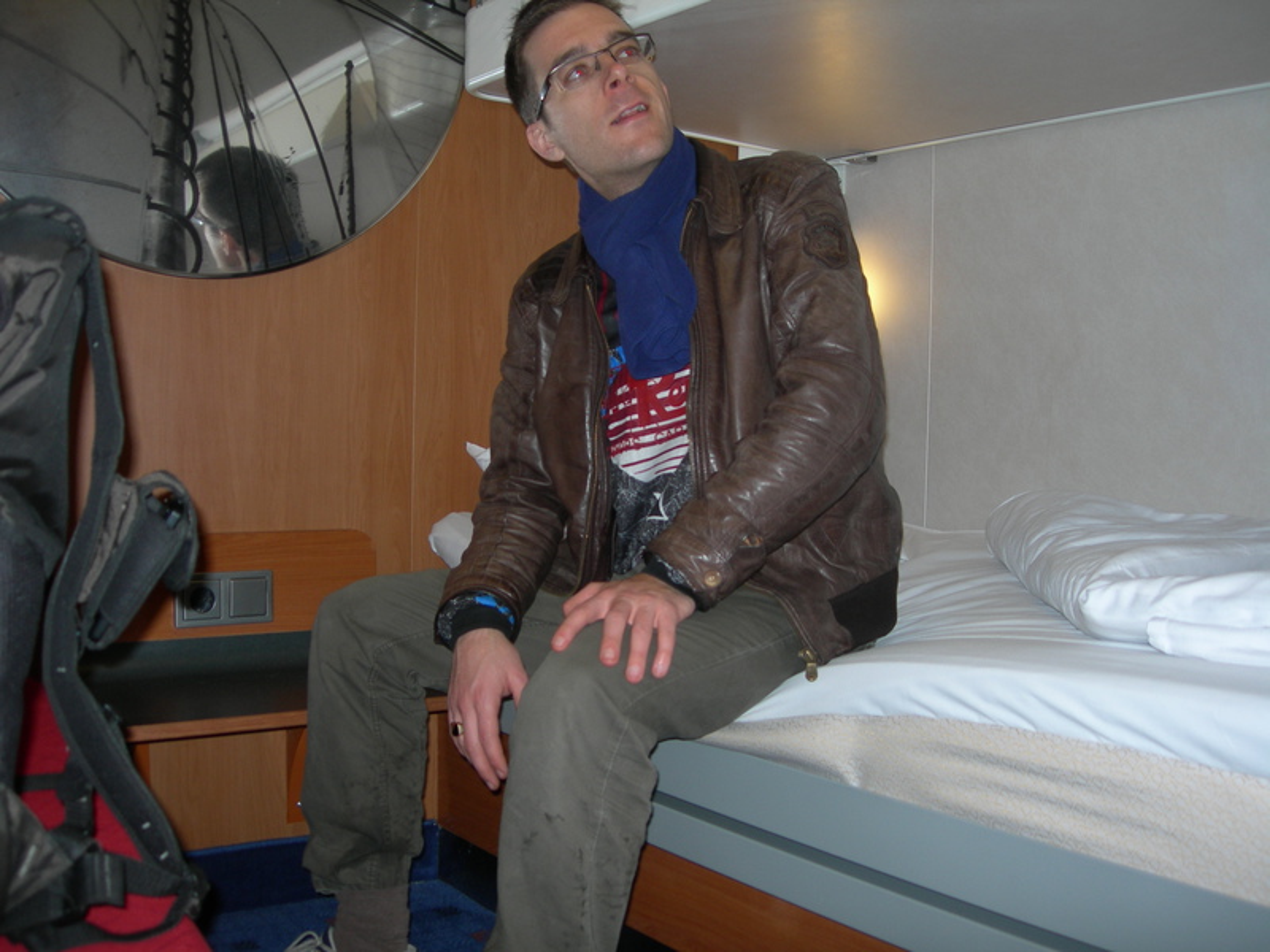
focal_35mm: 38
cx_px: 635
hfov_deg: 49.0
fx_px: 1394
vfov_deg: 37.7
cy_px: 476
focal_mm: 7.8
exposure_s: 1/60.1
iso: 50
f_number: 2.8
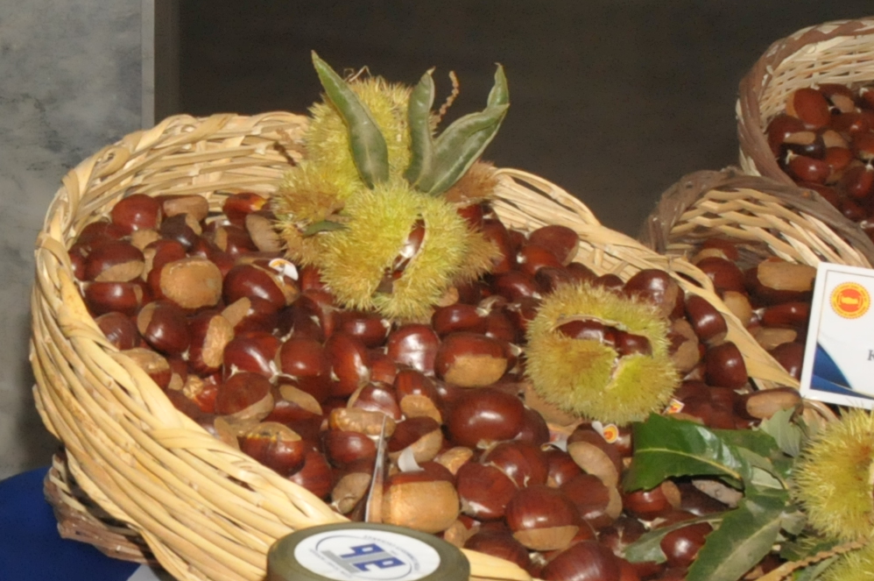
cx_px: -347
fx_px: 2110
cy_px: 30
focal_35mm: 87
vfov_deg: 15.4
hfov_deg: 20.7
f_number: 9
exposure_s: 1/60
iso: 1600
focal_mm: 18
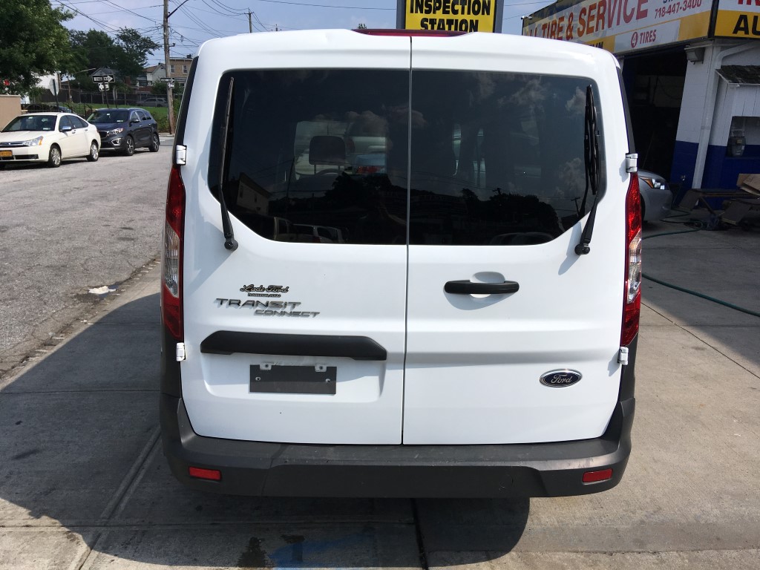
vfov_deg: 48.2
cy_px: 285
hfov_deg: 61.7
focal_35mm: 29
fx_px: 637
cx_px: 380
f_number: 2.2
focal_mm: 4.15
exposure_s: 1/2959
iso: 25
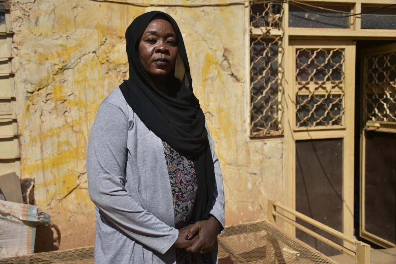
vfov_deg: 34.2
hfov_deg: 49.6
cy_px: 132
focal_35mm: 39
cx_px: 198
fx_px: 429
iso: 100
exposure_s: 1/1600
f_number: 3.8
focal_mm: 26
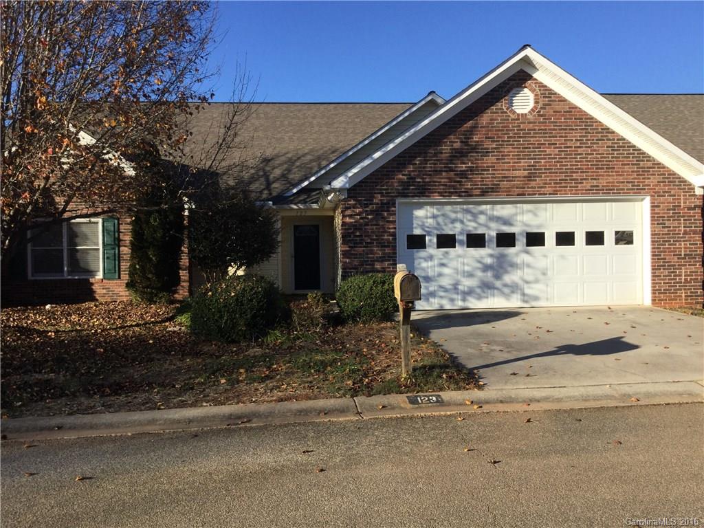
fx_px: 630
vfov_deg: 45.4
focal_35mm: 31
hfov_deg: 58.4
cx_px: 352
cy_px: 264
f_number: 2.4
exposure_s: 1/959
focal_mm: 3.3
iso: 25
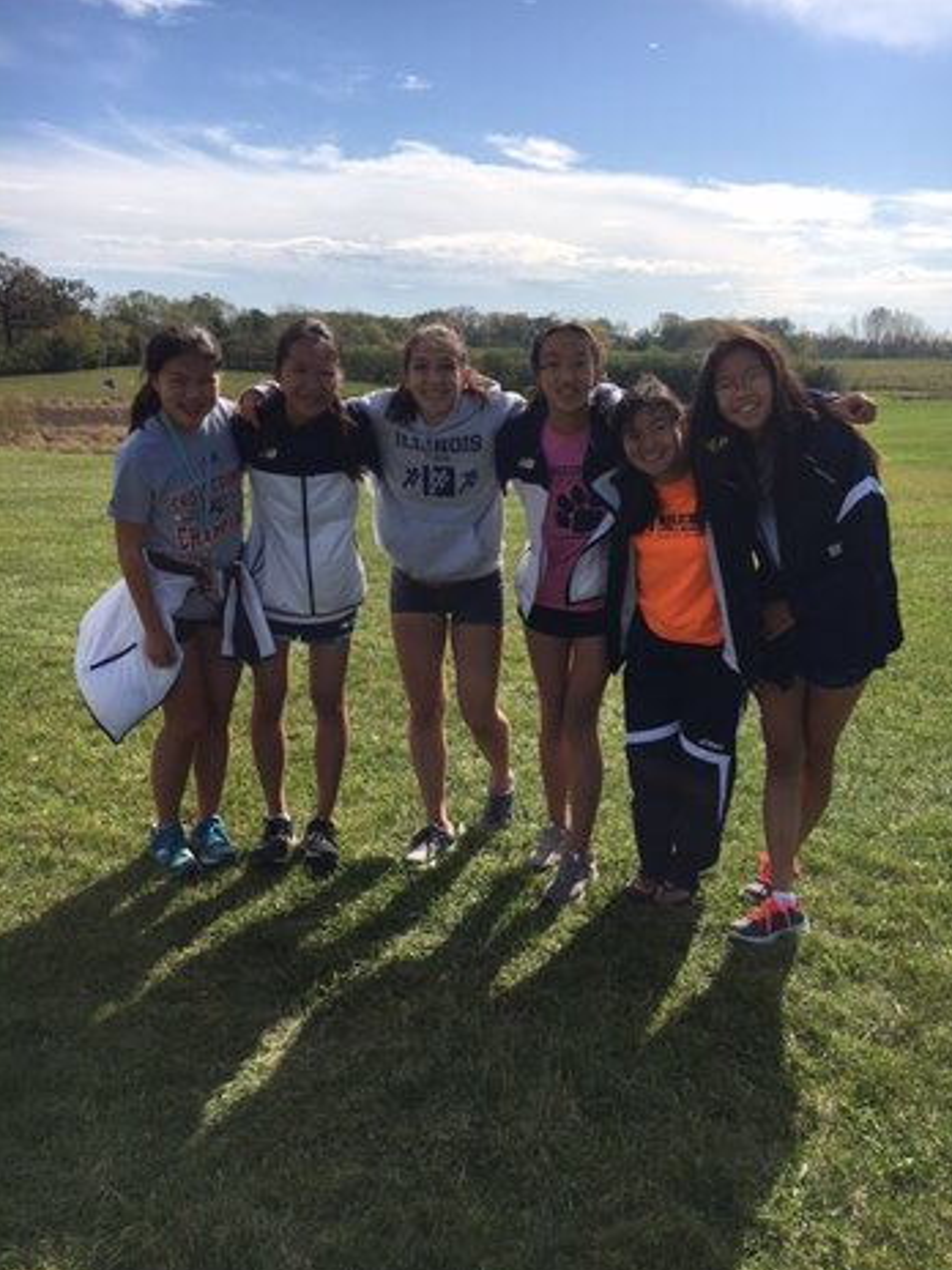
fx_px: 1100
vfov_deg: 60.0
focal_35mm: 30
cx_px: 481
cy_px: 632
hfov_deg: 46.8
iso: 25
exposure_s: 1/1876
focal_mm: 4.15
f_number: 2.2
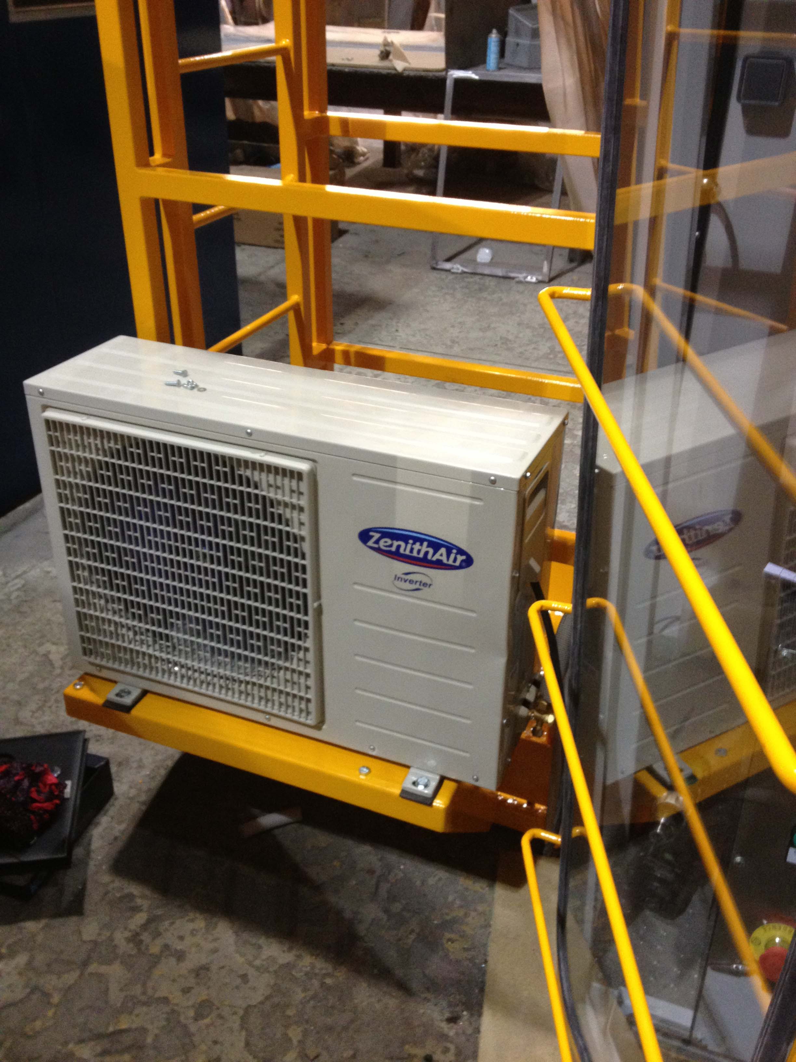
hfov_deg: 40.7
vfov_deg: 52.6
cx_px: 398
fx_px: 1073
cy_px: 531
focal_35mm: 35
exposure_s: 1/20
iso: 200
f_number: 2.4
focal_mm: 4.28
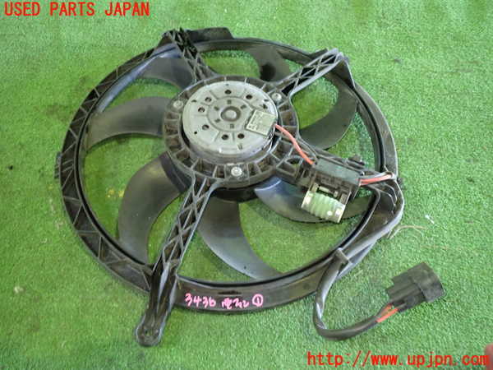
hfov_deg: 60.0
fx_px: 427
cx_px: 246
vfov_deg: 46.8
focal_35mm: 30
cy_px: 185
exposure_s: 1/20
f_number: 2.3
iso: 800
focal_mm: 5.4
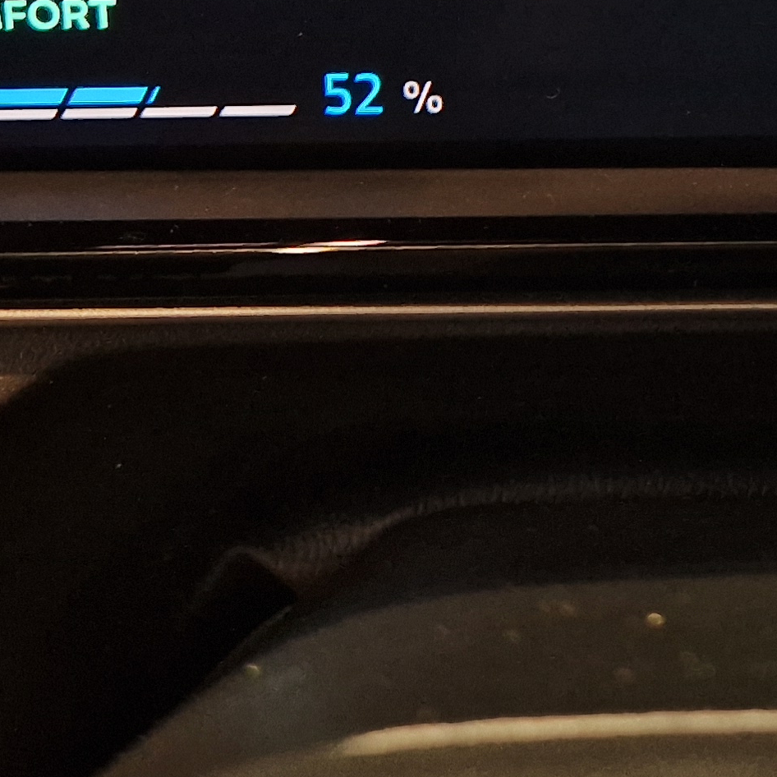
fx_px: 2184
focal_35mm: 86
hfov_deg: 19.1
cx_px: 930
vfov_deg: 18.6
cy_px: -265
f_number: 1.8
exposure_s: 1/100
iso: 320
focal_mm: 5.4
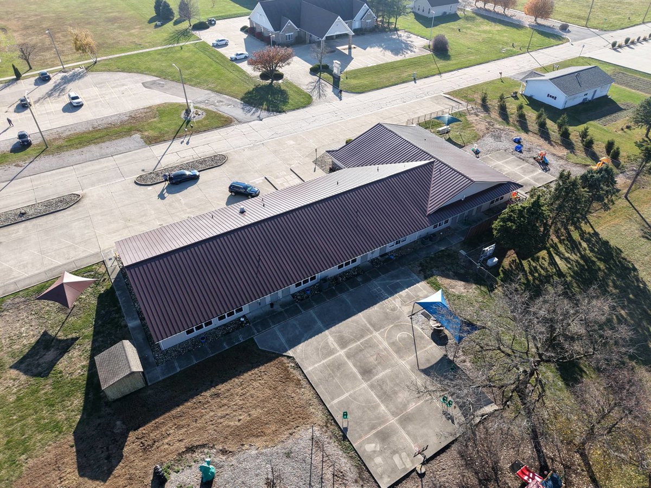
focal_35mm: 24
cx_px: 326
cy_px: 244
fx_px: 451
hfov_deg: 71.6
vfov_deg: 56.8
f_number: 1.8
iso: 120
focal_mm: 8.67
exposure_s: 1/160
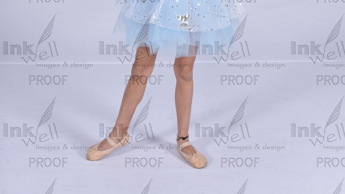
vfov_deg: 17.9
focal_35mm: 63
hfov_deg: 33.3
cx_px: 173
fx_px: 576
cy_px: -59
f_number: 8
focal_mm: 40
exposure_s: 1/200
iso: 250
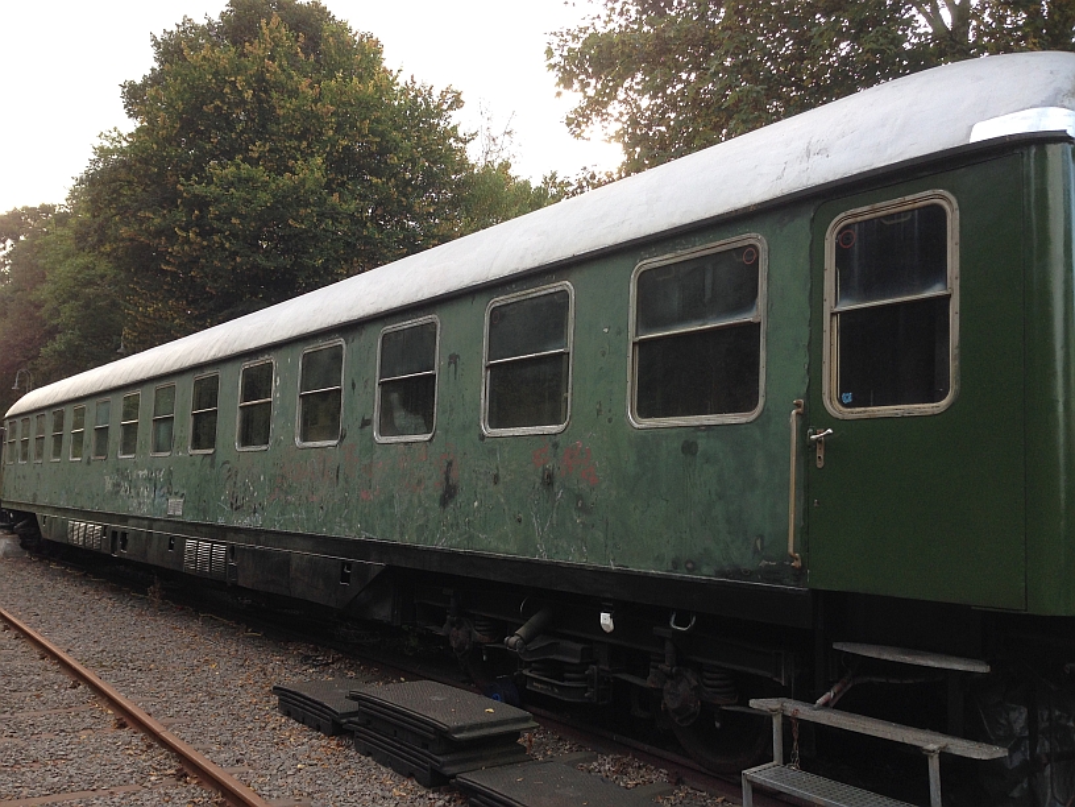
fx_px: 1025
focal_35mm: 33
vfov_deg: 42.9
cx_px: 538
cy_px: 404
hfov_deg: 55.4
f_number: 2.4
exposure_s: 1/181
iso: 50
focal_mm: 4.12
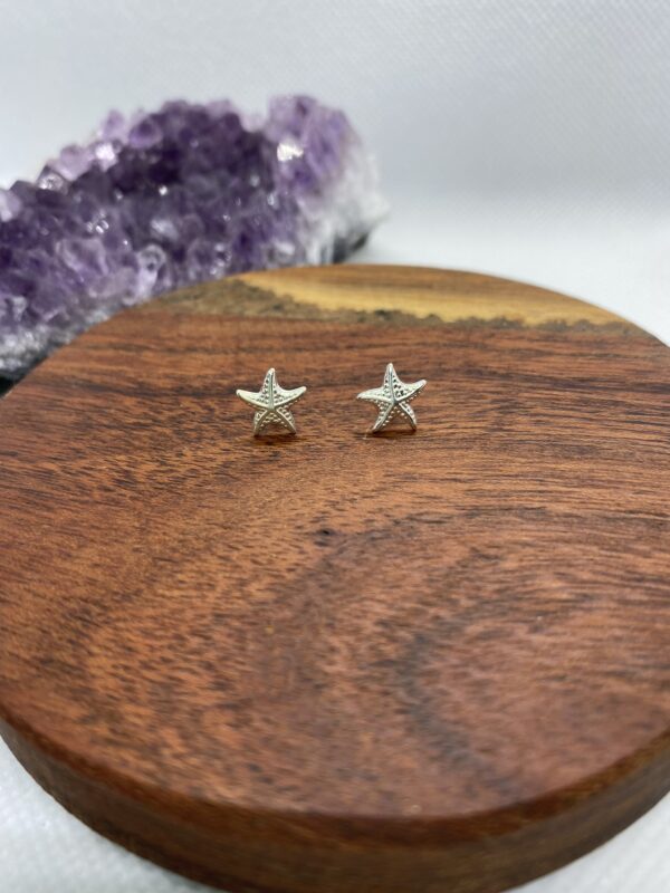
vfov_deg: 67.3
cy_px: 446
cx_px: 335
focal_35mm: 26
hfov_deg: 53.1
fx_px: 671
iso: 32
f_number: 1.8
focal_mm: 4.25
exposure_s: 1/144
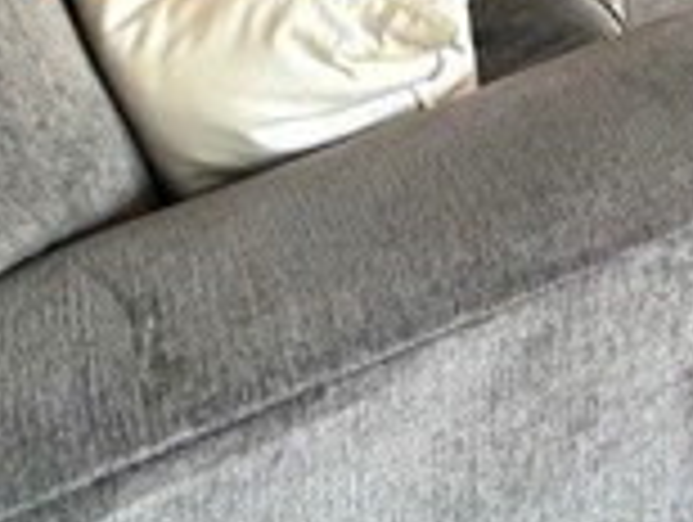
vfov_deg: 18.1
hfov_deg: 31.1
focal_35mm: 58
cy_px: -500
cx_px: 670
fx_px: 1163
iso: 800
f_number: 2.2
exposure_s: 1/60
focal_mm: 2.22
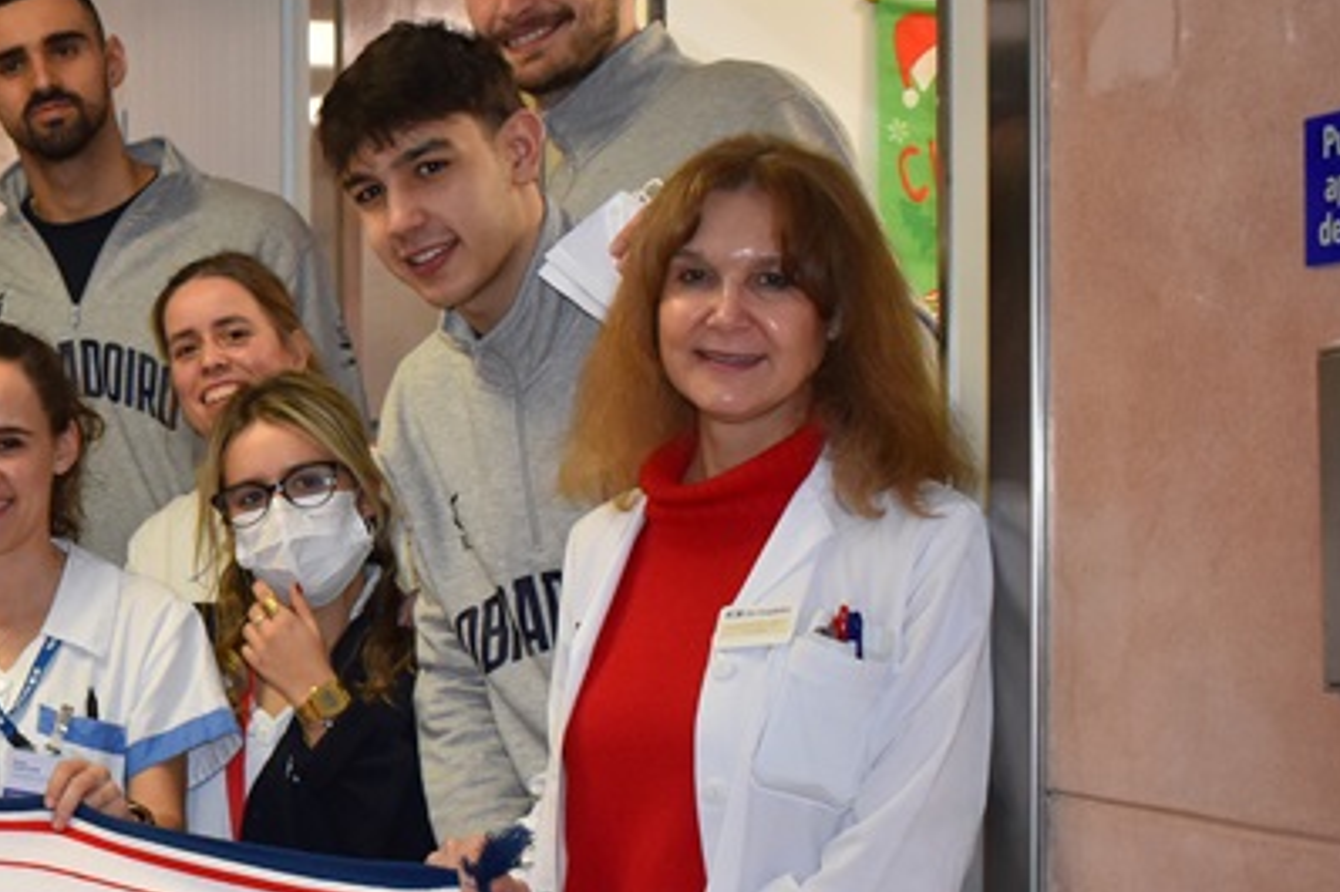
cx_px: -296
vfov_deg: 16.4
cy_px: 562
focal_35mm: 83
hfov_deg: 22.4
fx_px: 3088
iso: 800
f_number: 3.8
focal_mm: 22
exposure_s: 1/125
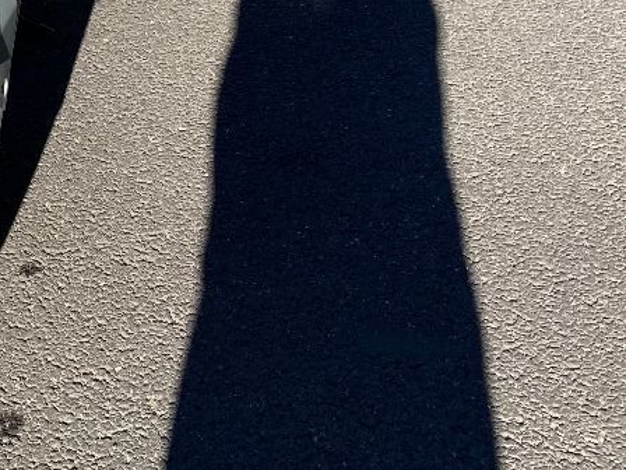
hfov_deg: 22.6
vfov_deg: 17.4
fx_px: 1447
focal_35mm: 80
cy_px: -118
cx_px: -110
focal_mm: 3.99
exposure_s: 1/923
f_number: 1.8
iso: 20
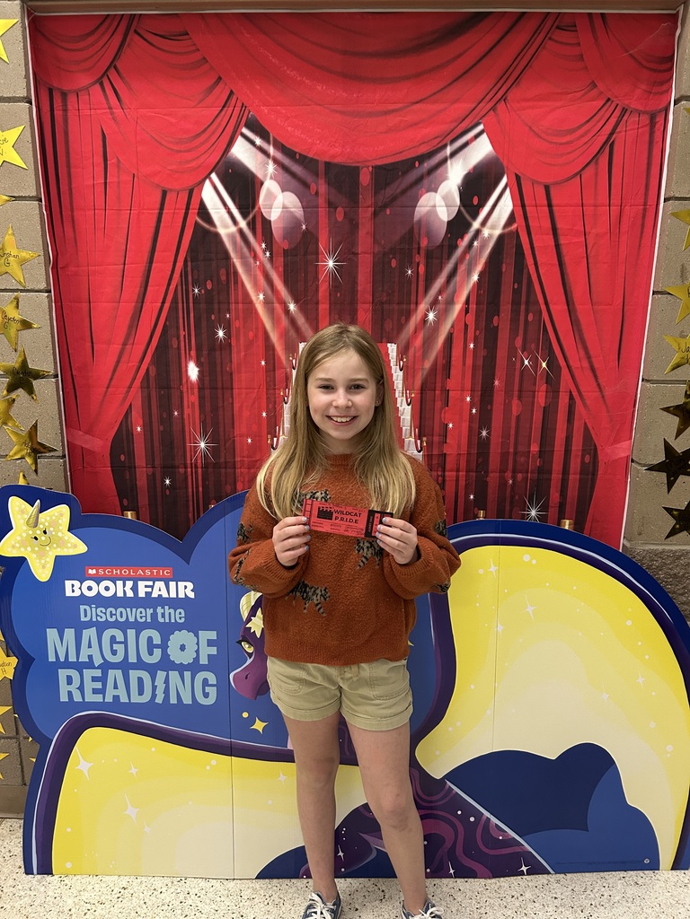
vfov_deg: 67.3
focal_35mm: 26
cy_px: 460
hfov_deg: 53.1
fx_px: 691
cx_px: 345
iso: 250
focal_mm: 5.7
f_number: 1.5
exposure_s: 1/60
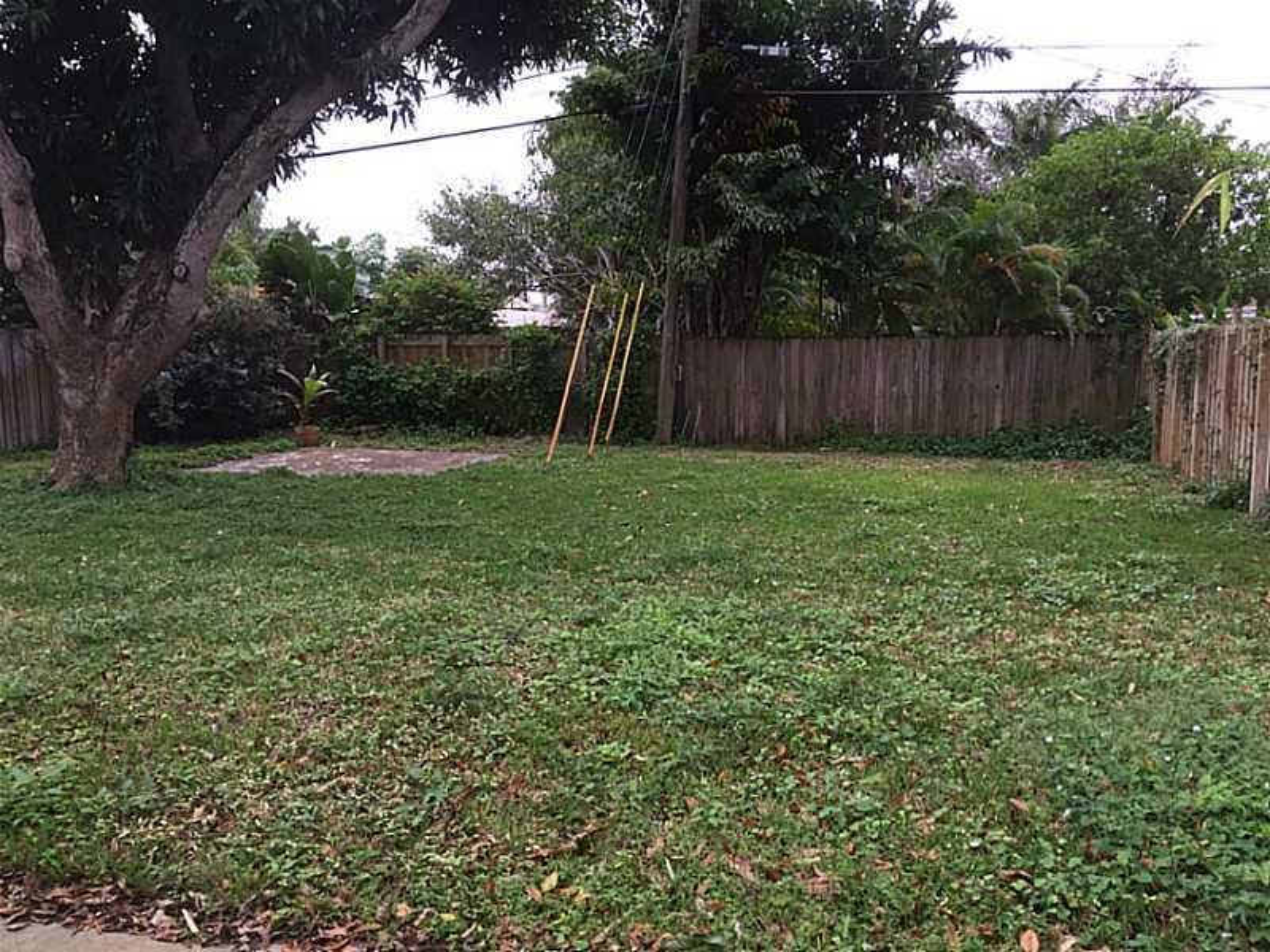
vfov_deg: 48.2
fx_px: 1064
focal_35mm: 29
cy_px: 476
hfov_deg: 61.7
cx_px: 635
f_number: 2.2
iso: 32
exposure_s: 1/60
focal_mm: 4.15
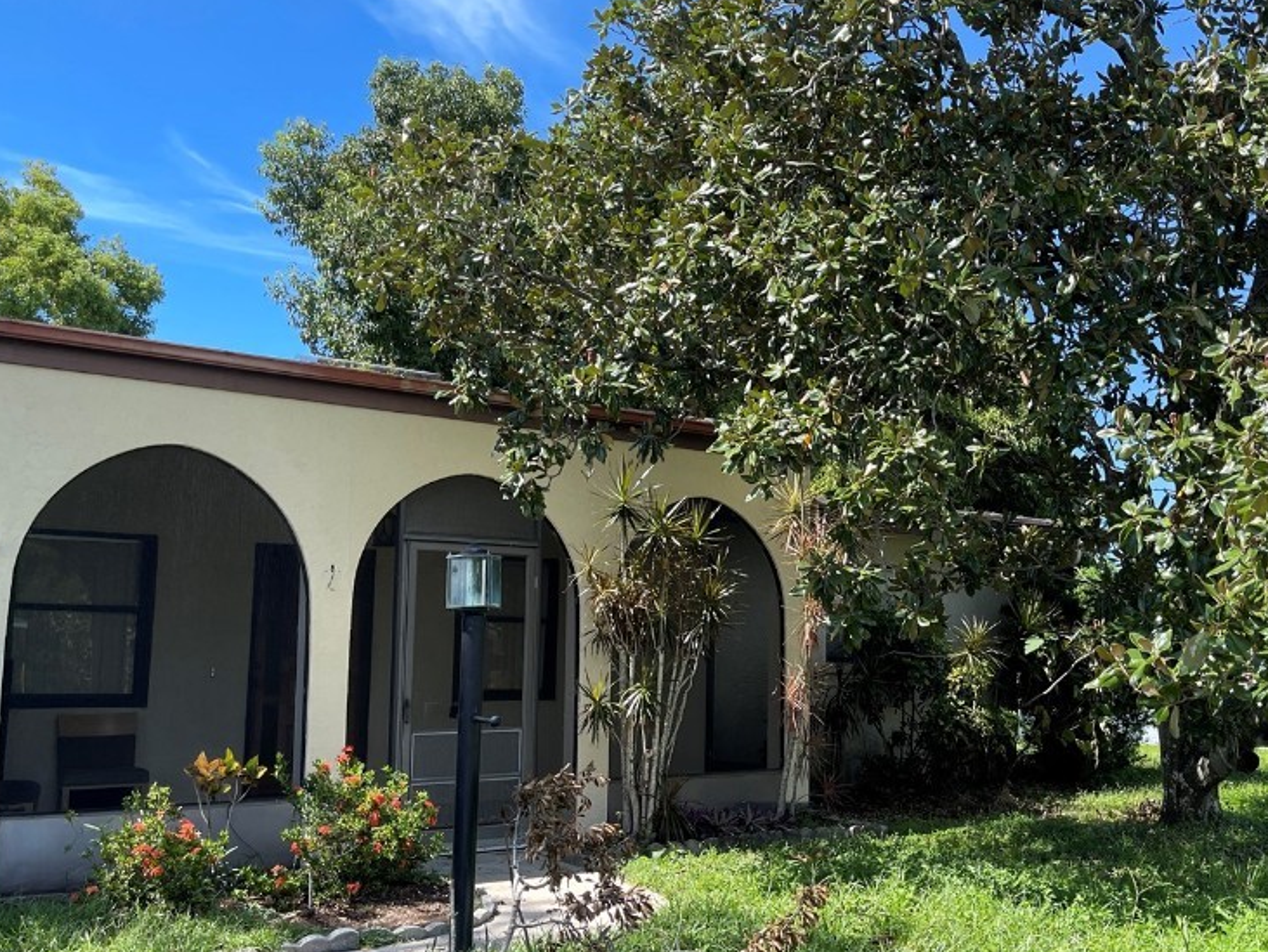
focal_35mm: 35
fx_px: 1283
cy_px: 505
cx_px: 814
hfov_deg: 51.9
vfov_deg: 40.7
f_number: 1.6
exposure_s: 1/962
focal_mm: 5.1
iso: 32
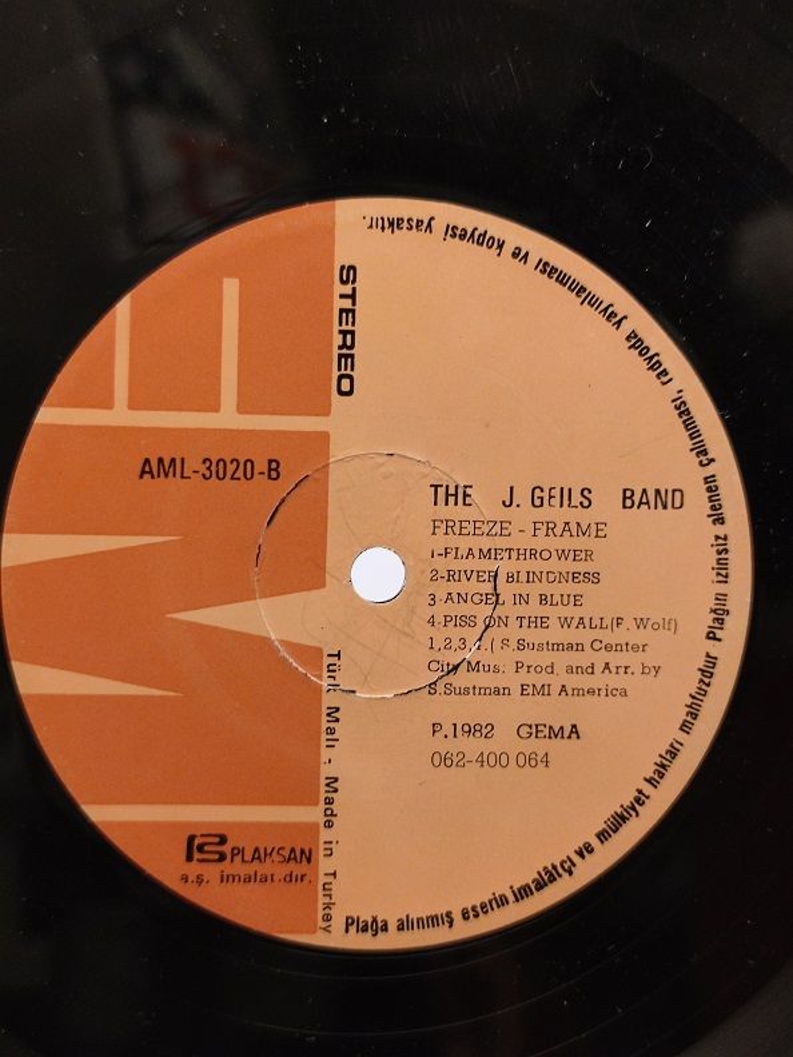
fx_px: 1466
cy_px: 528
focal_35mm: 48
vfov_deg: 39.7
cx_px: 396
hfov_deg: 30.3
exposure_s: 1/60
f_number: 1.69
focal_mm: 6.72
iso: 595
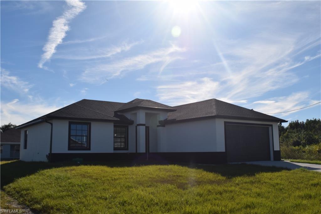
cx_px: 160
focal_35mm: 34
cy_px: 107
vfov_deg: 38.3
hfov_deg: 55.1
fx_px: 308
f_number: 14
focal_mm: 23
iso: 100
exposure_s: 1/200
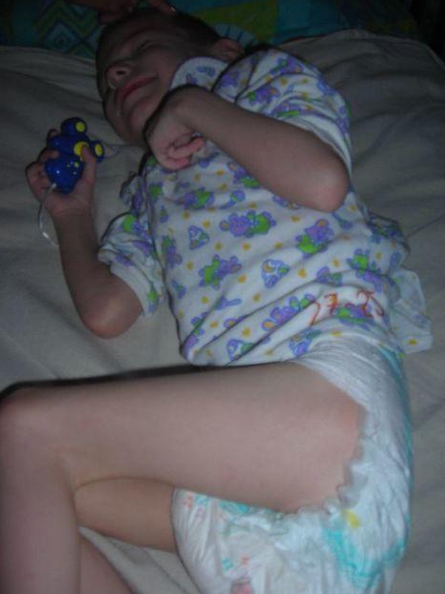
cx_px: 222
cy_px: 300
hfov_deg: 36.8
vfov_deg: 47.9
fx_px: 668
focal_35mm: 39
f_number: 3.2
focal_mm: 6.3
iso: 50
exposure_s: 1/60.1
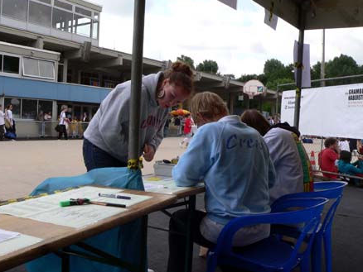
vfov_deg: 38.7
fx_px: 388
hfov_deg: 50.1
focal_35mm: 37
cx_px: 178
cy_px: 133
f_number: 8
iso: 80
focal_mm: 6
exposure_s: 1/125
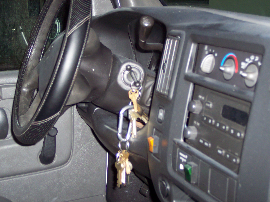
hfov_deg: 30.7
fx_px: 491
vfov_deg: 23.3
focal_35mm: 63
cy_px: 101
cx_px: 135
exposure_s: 1/45
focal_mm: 13.3
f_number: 3.4
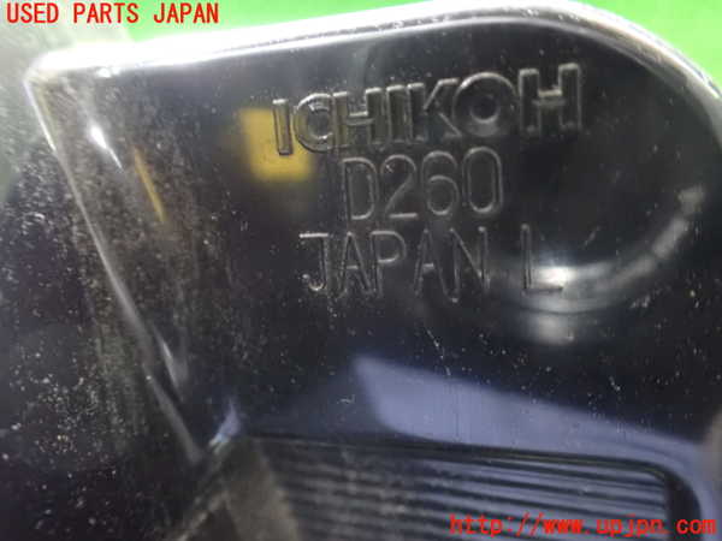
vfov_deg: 46.8
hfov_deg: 60.0
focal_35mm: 30
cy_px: 270
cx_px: 361
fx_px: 626
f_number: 2.3
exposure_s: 1/10
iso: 1600
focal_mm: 5.4
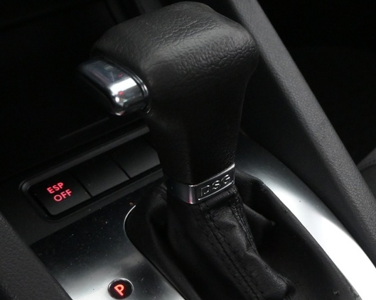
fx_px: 768
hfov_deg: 27.5
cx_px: 222
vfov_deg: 22.1
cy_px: 167
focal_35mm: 69
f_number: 3.5
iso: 2500
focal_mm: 16
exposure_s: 1/50
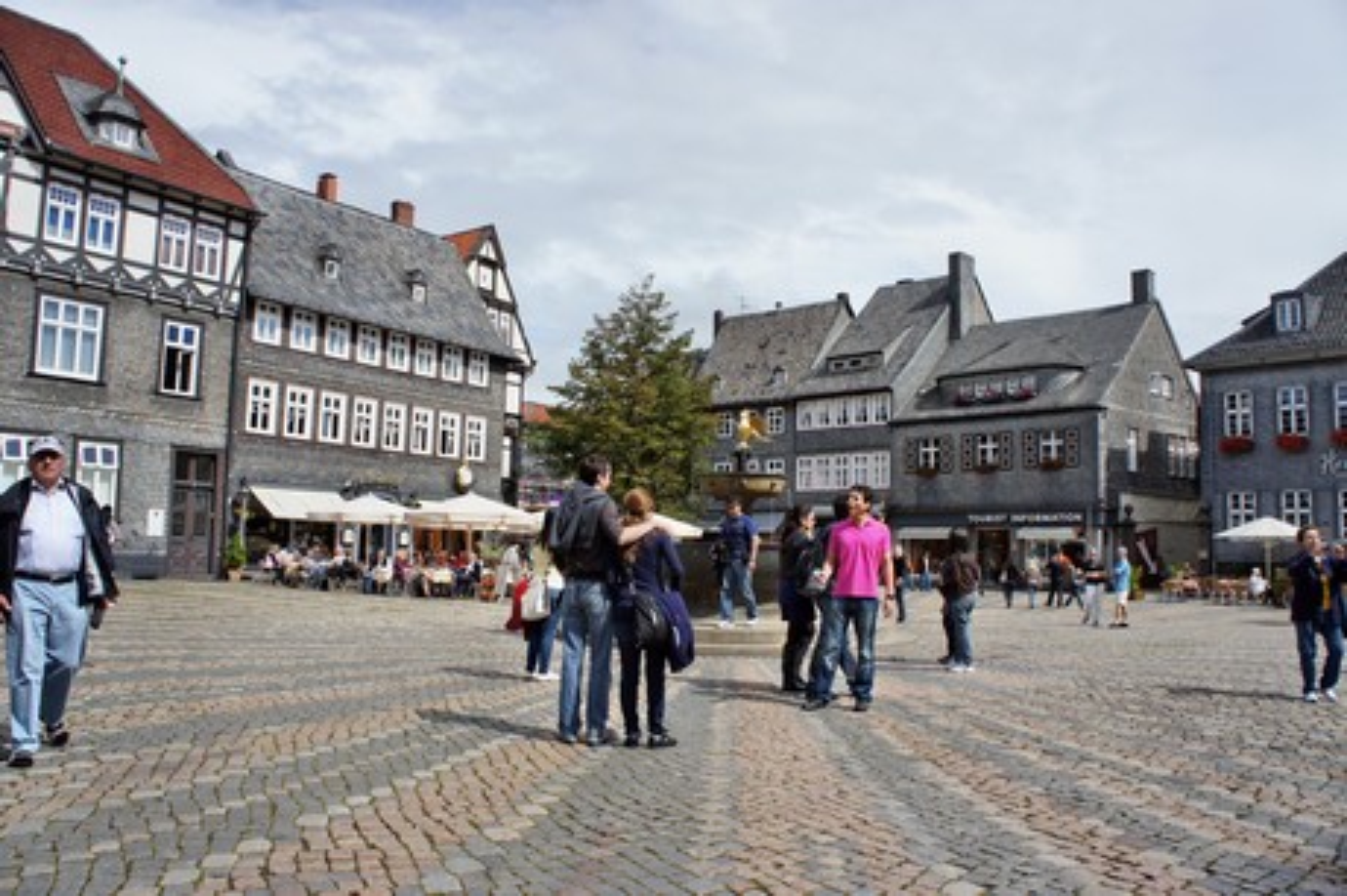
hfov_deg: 67.4
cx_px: 674
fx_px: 1009
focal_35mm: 27
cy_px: 448
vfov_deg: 47.9
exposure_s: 1/500
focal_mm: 18
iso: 200
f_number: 7.1
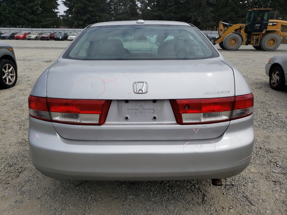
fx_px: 216
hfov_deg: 67.3
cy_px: 108
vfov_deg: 53.1
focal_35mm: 26
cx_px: 144
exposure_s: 1/5000
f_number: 1.5
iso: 50
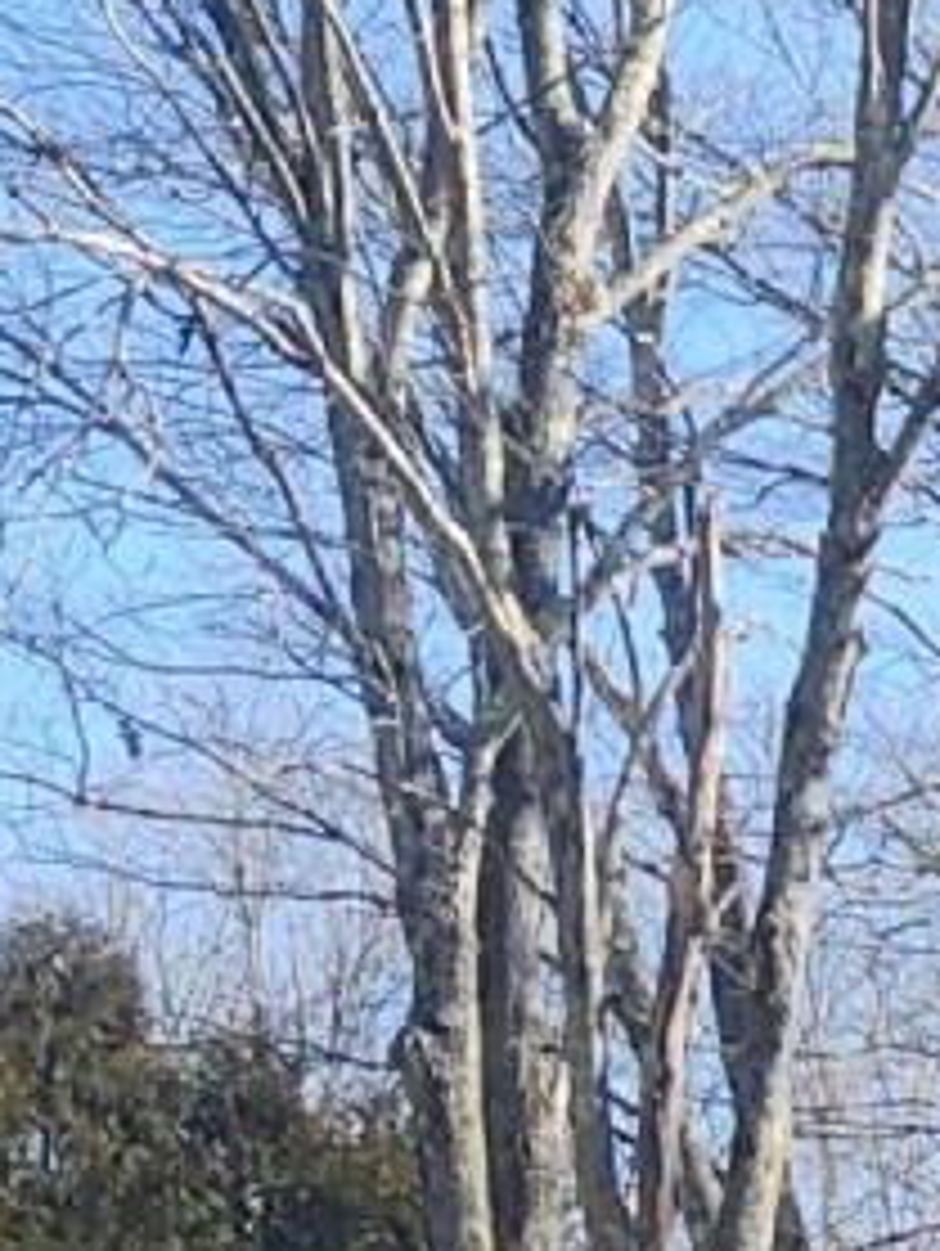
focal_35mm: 194
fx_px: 7013
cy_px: 2178
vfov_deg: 9.7
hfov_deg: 6.7
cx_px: 3193
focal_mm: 4.75
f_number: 1.7
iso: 100
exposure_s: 1/1608
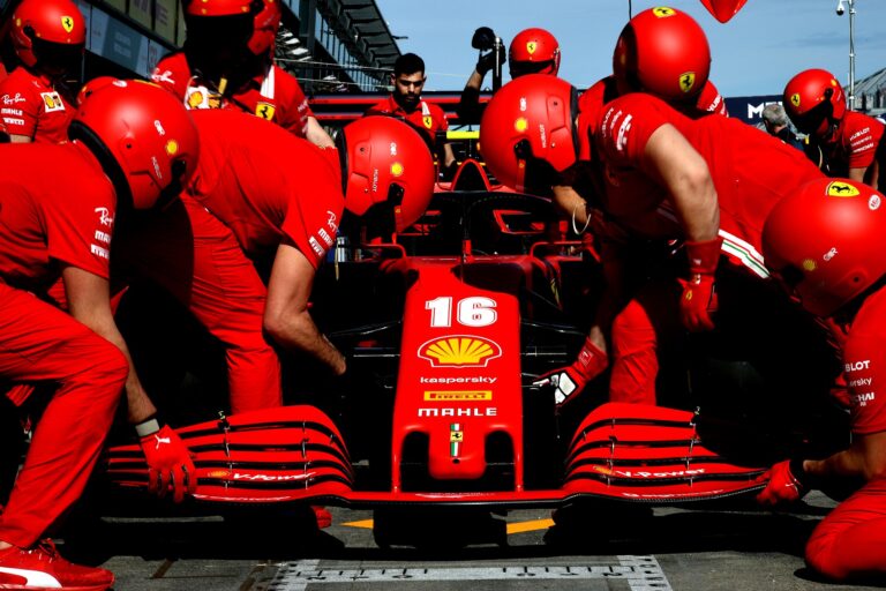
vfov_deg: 14.9
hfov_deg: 22.1
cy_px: 296
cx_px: 443
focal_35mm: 92
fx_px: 2264
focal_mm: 92
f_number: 22
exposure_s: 1/250
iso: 400
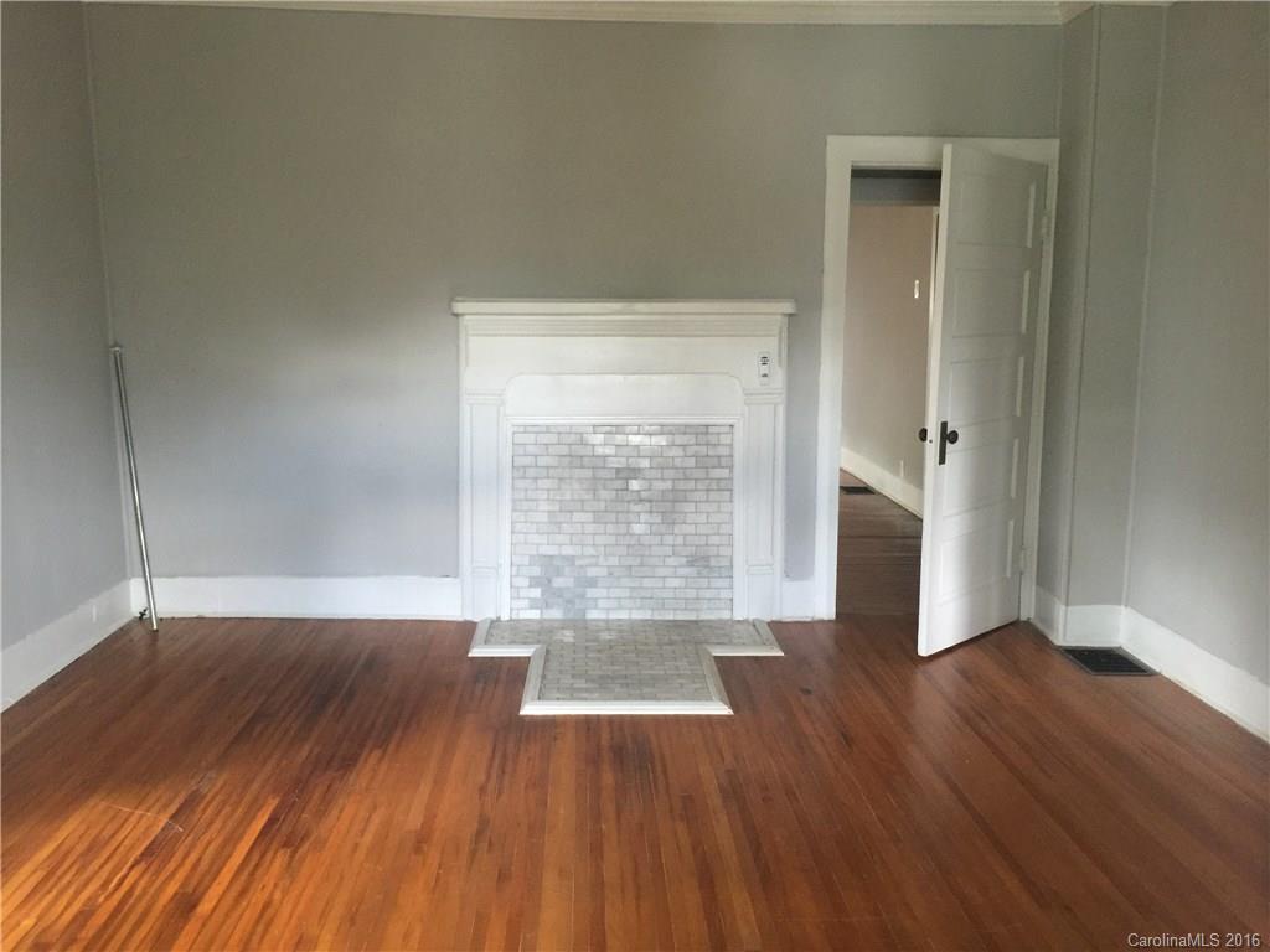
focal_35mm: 29
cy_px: 476
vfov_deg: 48.2
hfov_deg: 61.7
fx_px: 1064
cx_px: 635
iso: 100
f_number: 2.2
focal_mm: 4.15
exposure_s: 1/15
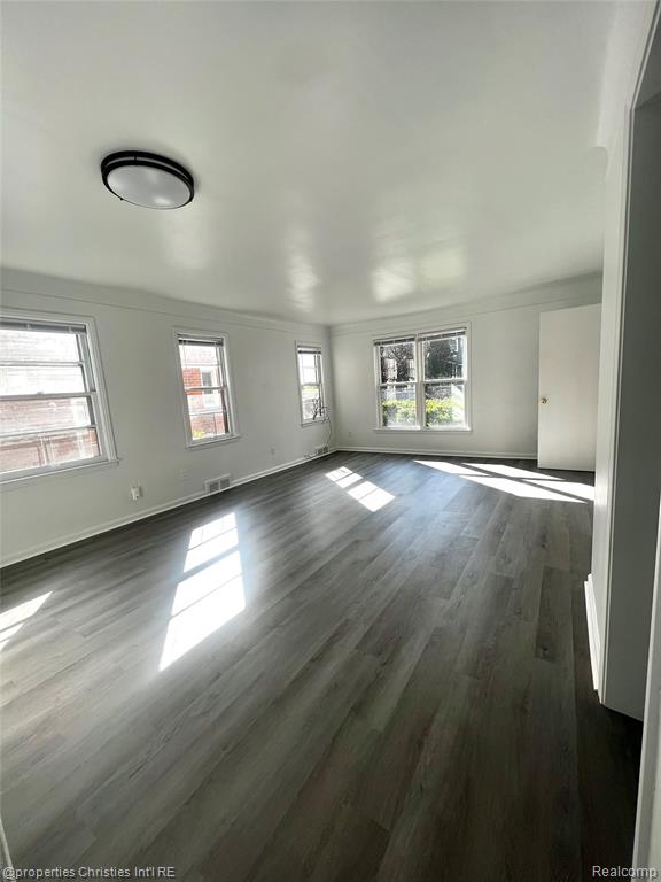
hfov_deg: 89.9
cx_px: 330
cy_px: 441
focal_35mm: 13
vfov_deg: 106.2
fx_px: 331
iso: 32
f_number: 1.8
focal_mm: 1.57
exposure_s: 1/280
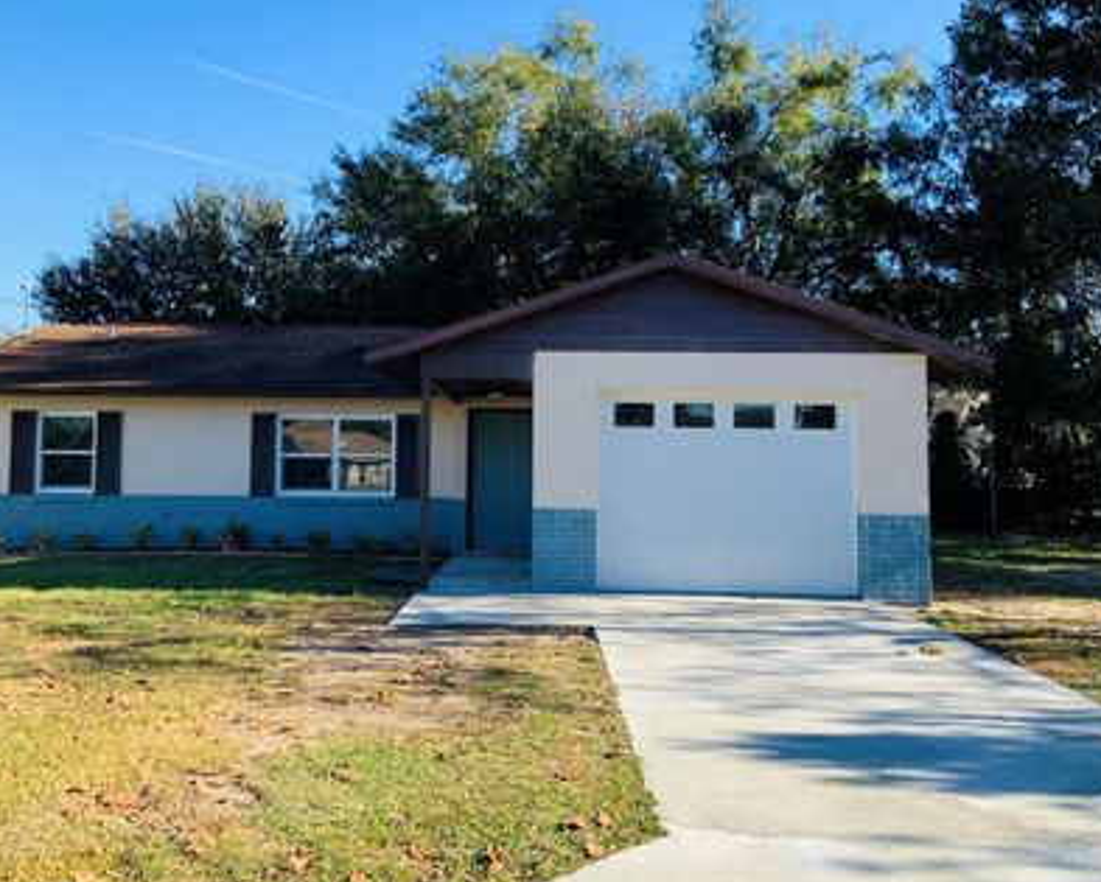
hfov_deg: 50.2
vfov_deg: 41.2
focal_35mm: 36
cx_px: 493
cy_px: 410
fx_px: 1174
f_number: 1.8
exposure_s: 1/842
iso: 16
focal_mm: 3
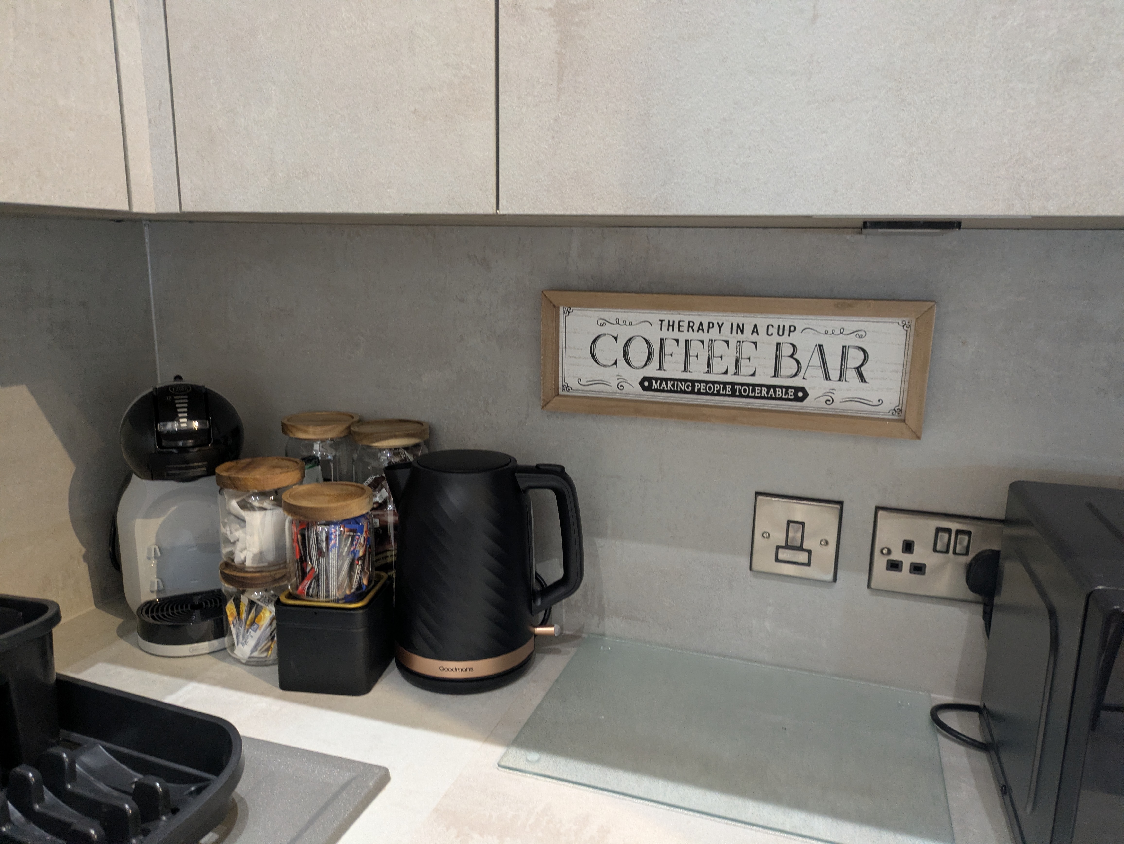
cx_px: 562
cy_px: 422
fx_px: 812
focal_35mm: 25
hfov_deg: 69.4
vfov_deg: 54.9
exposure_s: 1/50
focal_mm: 5.43
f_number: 1.89
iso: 403
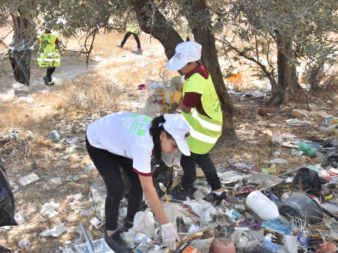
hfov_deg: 44.7
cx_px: 151
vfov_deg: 34.3
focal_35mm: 42
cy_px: 128
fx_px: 410
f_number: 22
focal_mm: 38
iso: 3200
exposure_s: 1/250
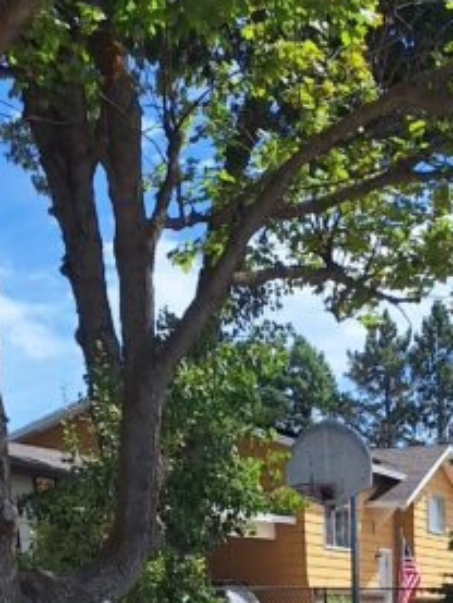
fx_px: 1482
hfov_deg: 17.2
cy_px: 1082
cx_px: 396
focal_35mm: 85
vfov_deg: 18.2
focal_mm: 5.54
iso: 40
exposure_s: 1/4098
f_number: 1.8
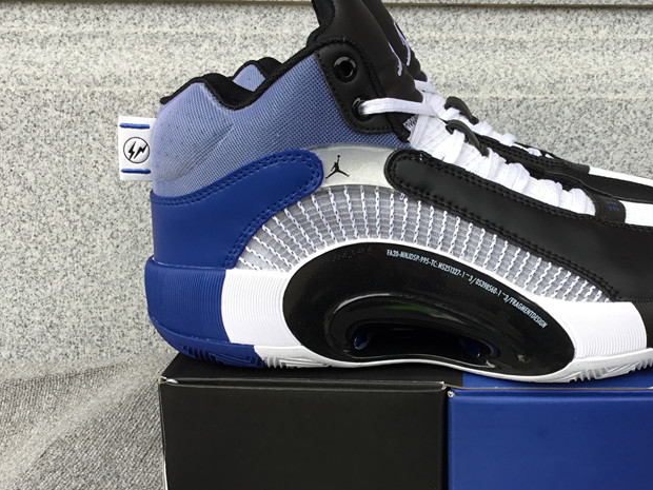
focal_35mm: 45
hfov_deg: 41.5
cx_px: 438
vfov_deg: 32.1
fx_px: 849
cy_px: 288
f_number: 2.4
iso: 25
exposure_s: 1/100
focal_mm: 3.3
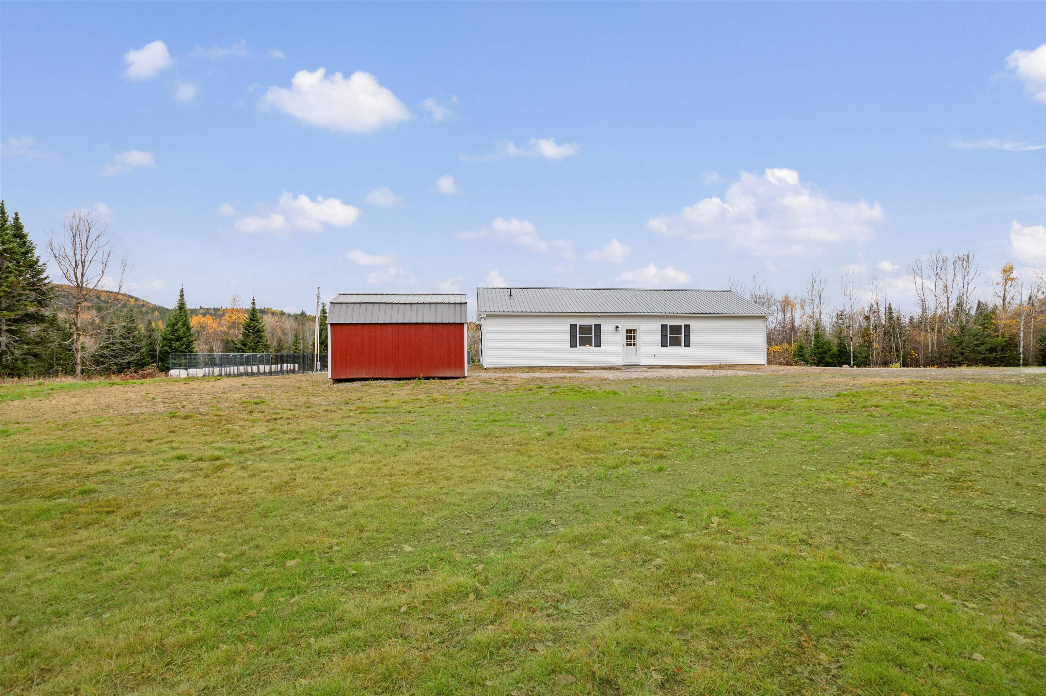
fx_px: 436
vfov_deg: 77.2
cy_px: 348
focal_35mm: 15
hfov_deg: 100.4
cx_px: 523
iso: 64
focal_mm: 10
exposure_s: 1/20
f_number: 8
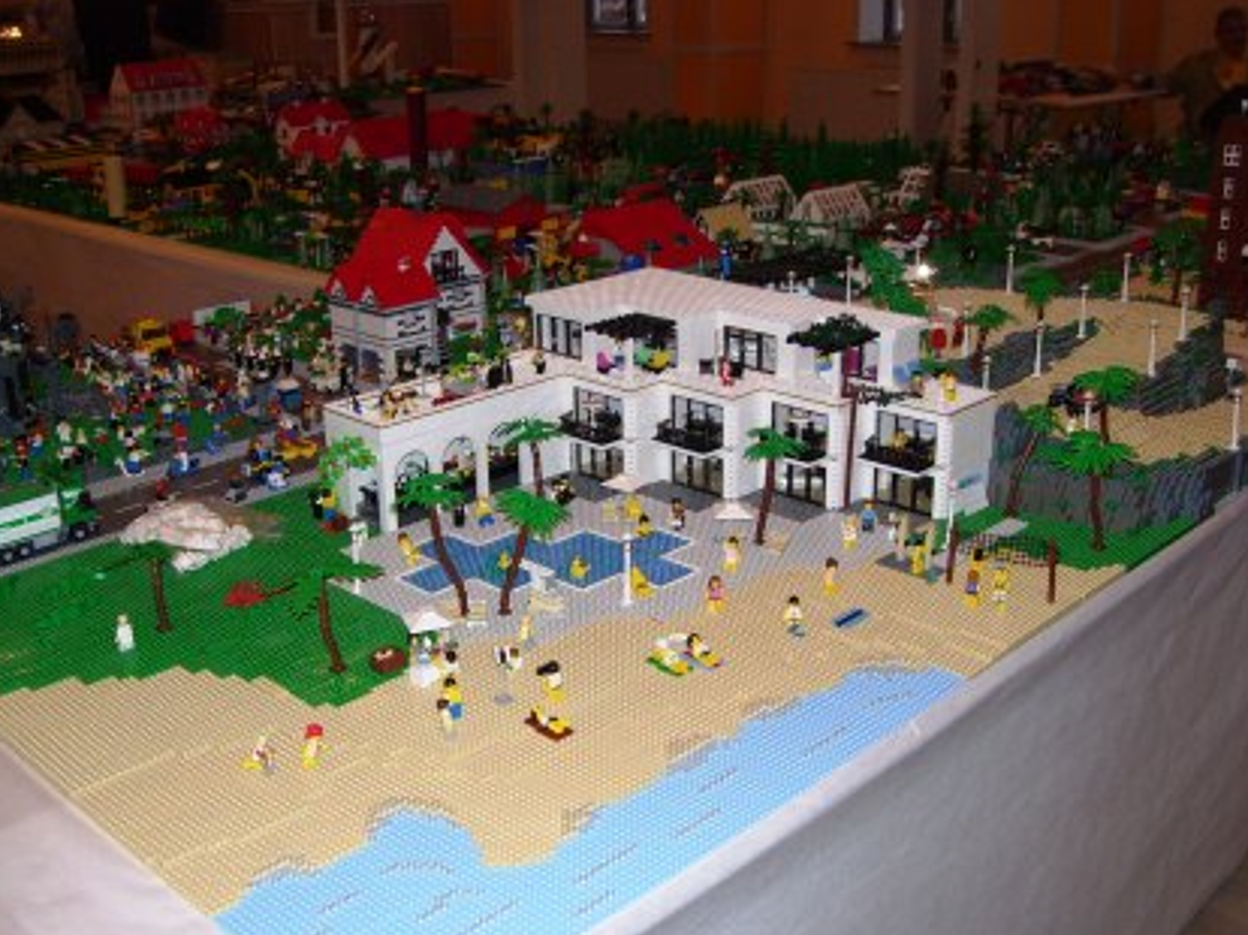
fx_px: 1405
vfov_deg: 36.8
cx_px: 591
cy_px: 504
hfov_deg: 47.9
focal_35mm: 39
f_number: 2.7
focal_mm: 6
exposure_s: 1/60
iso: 80
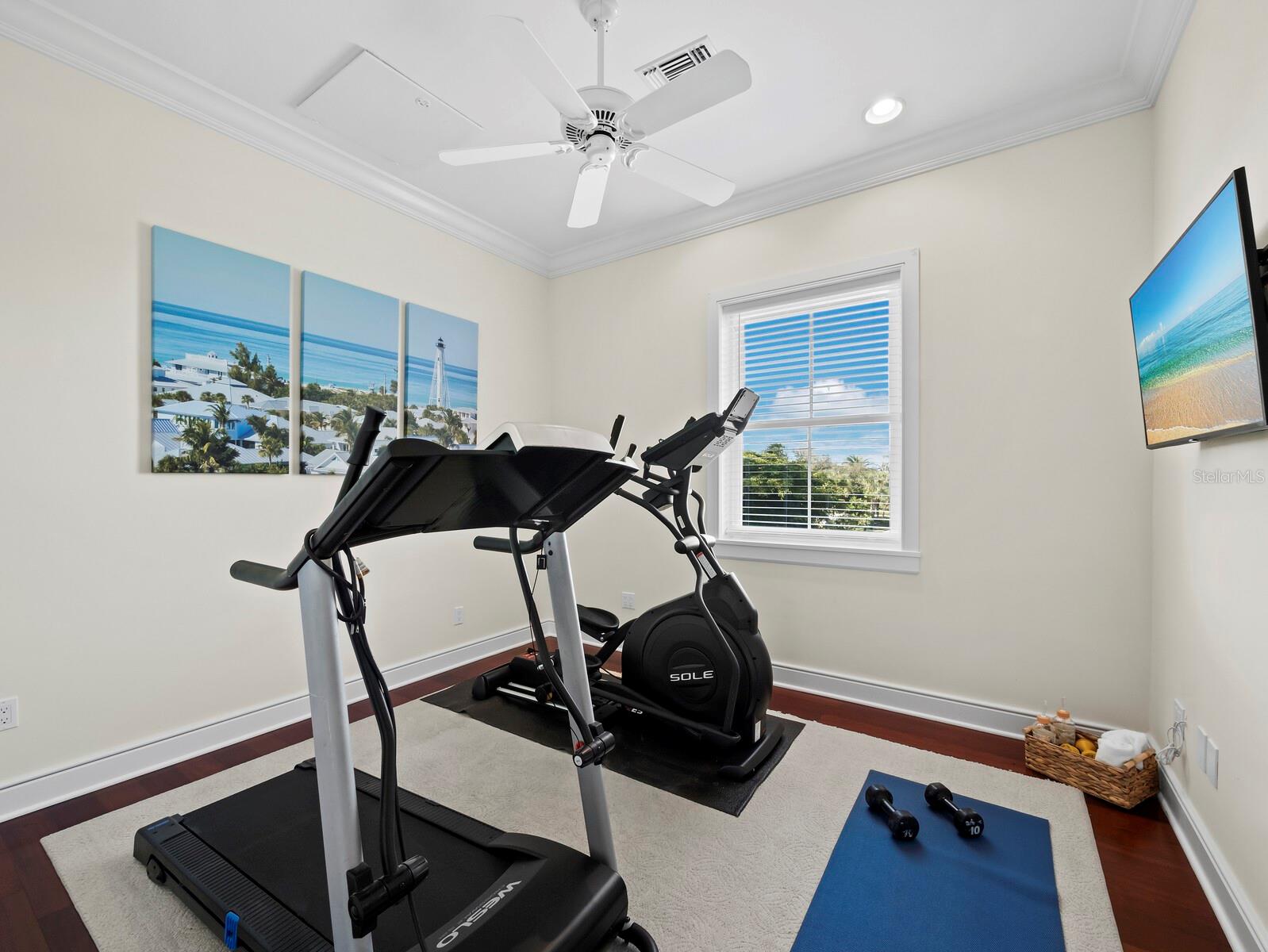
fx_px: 513
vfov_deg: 85.7
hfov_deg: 102.0
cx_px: 634
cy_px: 476
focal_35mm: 14
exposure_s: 1/1.25
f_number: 11
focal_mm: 7
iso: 250
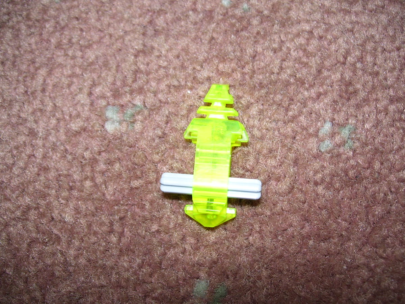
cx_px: 202
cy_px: 152
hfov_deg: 51.4
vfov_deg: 39.7
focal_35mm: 36
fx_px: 421
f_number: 2.7
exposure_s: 1/60
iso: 80
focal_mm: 6
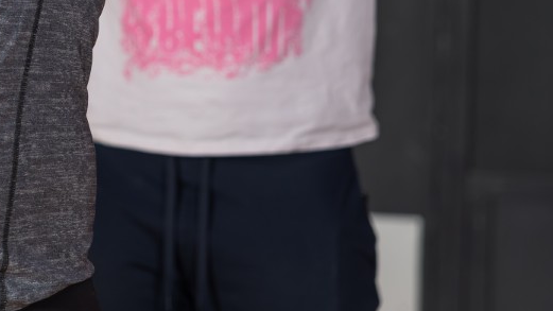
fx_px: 5015
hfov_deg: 6.3
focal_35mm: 342
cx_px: -141
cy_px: -185
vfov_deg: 3.5
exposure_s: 1/100
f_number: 3.2
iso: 200
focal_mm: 105
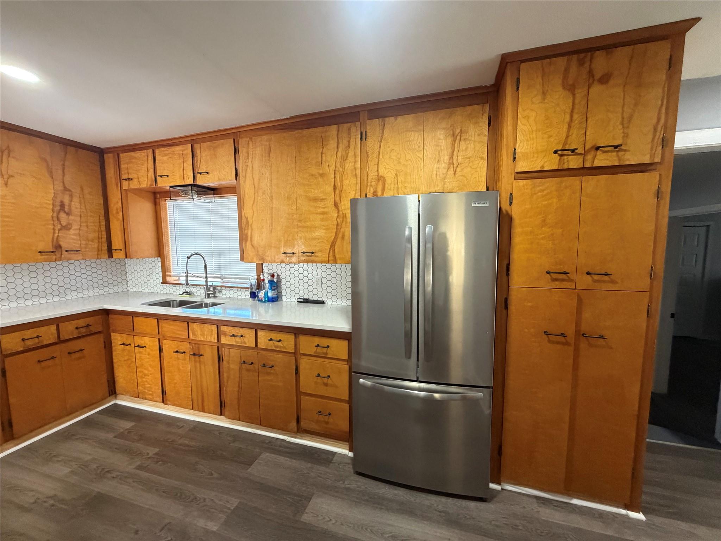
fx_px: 292
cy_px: 270
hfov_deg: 102.1
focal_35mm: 14
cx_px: 360
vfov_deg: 85.7
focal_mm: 2.22
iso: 400
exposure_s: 1/60
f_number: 2.2
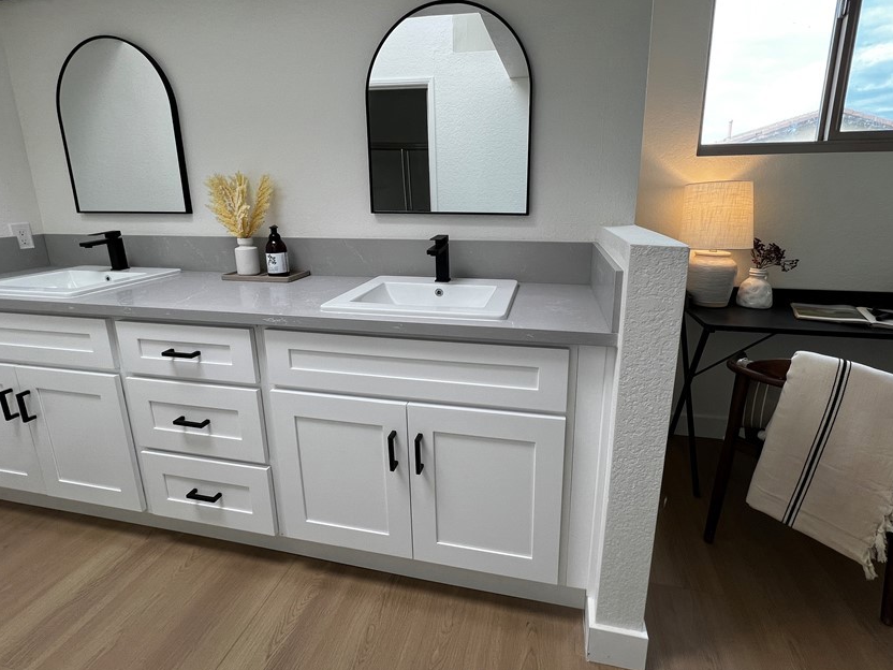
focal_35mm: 16
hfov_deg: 94.5
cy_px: 290
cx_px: 458
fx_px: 413
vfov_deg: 77.7
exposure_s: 1/120
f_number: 1.8
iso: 50
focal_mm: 1.57
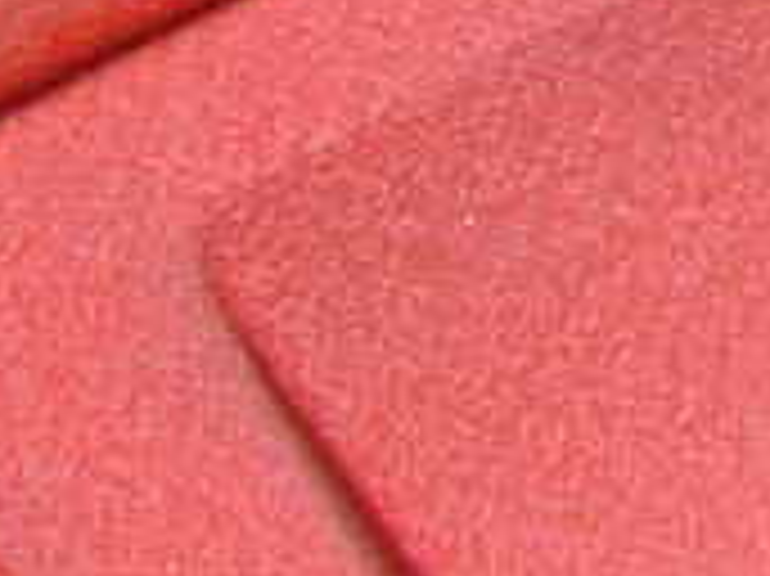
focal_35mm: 211
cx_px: 1554
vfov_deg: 6.7
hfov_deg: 8.8
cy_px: -752
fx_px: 4690
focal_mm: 6
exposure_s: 1/125
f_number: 3.3
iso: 50
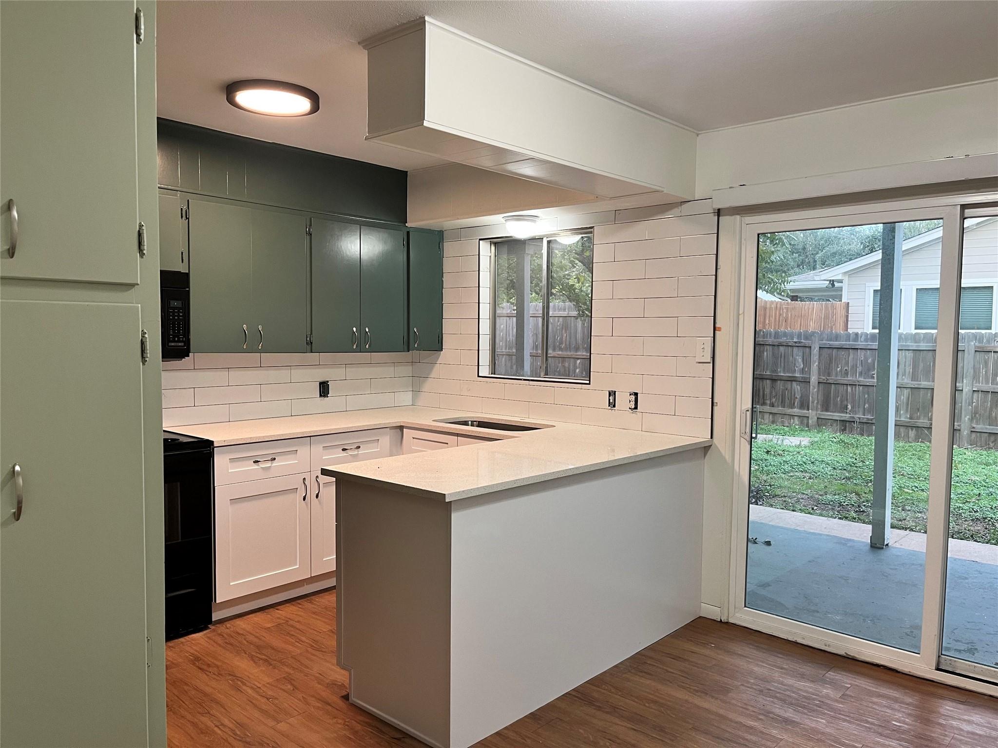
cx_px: 499
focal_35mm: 26
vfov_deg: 53.1
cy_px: 374
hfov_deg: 67.3
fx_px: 750
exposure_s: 1/60
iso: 100
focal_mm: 5.1
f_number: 1.6
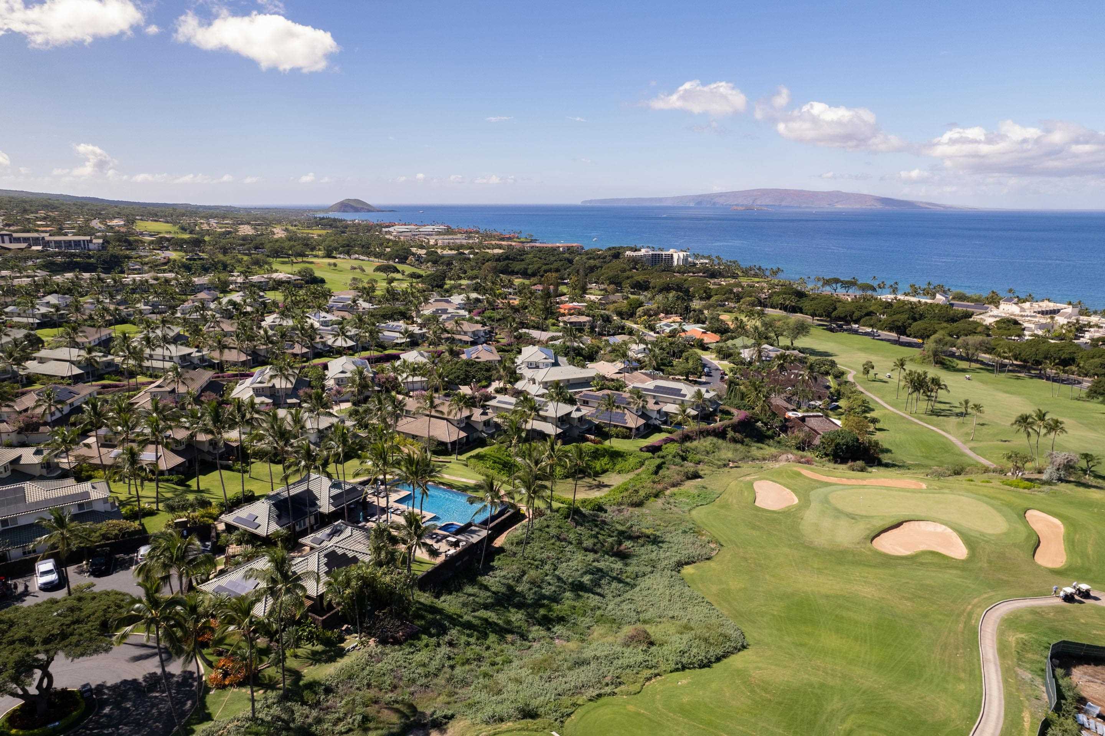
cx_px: 552
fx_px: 675
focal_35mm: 22
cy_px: 368
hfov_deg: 78.6
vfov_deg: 57.2
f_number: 2.8
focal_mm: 8.38
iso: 100
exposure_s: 1/80
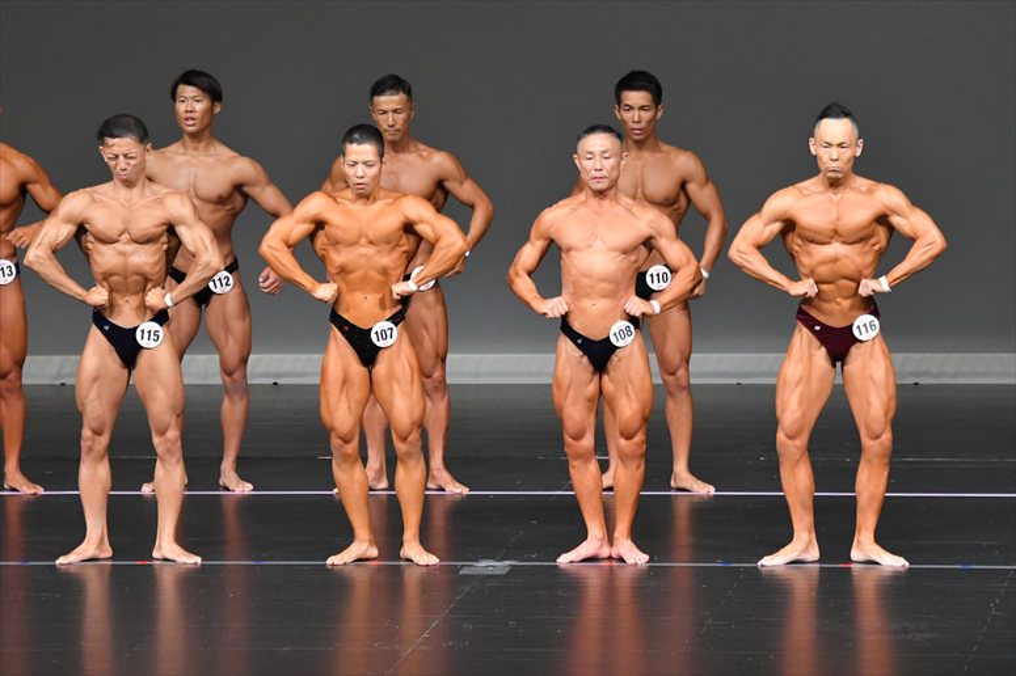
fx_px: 7616
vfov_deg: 5.1
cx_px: 508
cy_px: 338
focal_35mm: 270
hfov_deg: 7.6
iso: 5000
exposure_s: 1/400
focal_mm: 180
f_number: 5.6
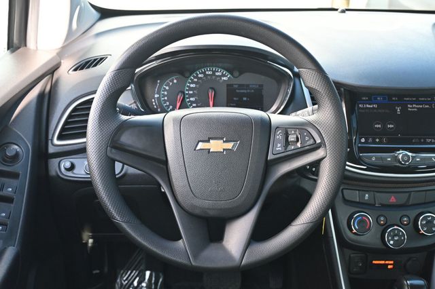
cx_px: 218
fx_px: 498
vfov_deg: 32.4
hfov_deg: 47.2
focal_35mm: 41
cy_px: 144
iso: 560
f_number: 4.5
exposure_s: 1/125
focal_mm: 27.5
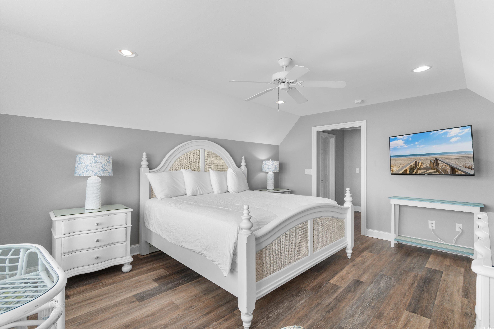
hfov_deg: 96.7
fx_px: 220
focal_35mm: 16
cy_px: 164
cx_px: 247
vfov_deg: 73.7
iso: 100
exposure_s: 1/20
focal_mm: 11
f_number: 4.8
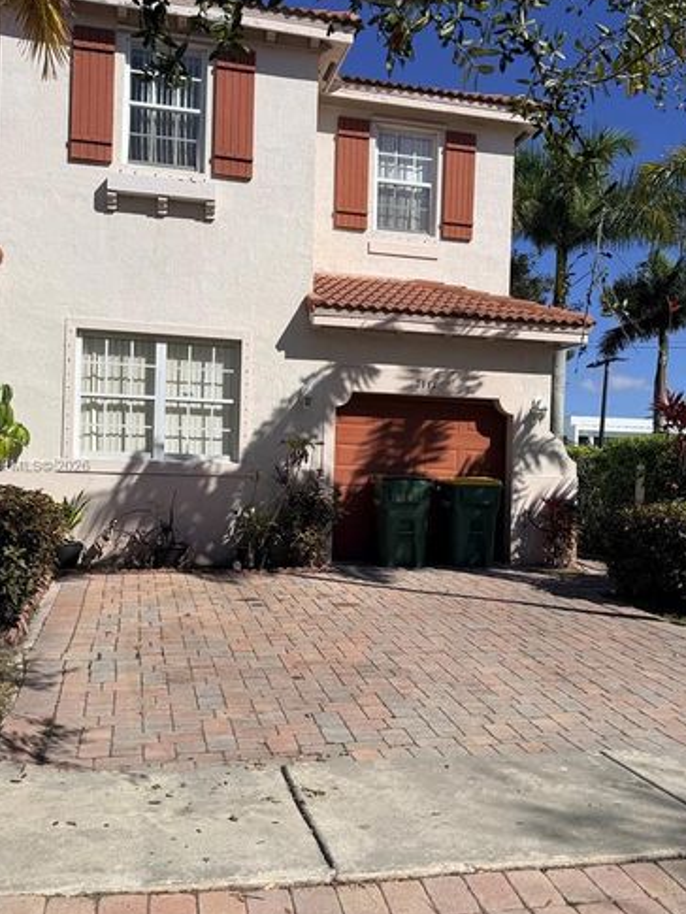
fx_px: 872
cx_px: 366
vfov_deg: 55.3
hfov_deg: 42.9
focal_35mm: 33
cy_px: 466
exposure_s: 1/10309
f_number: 1.78
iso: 80
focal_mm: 6.76
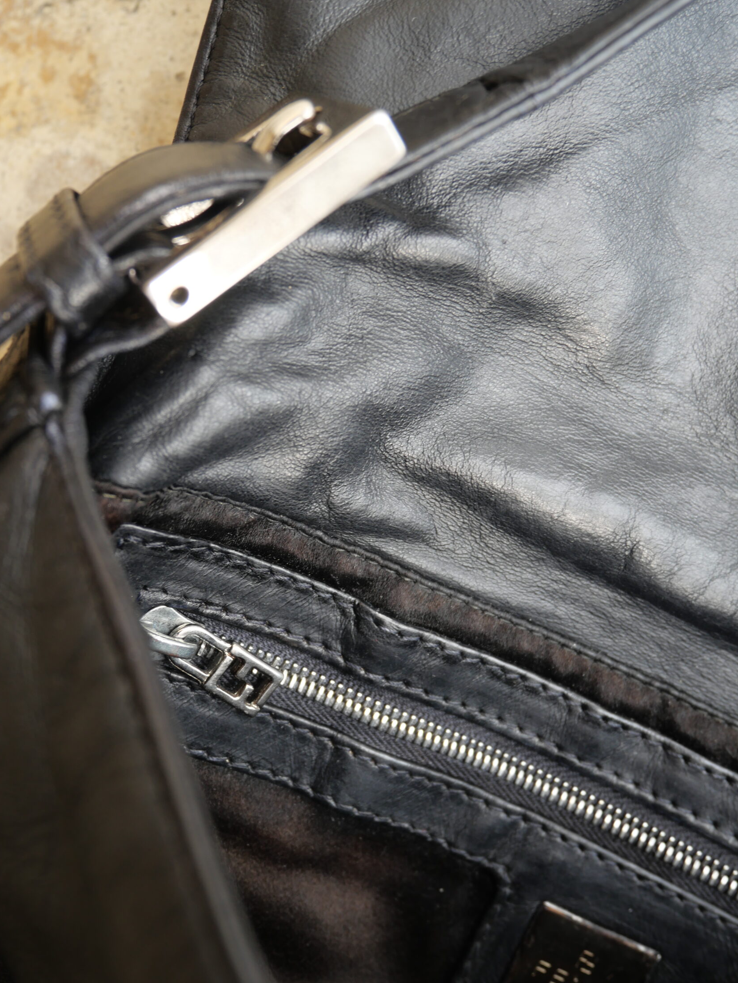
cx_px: 322
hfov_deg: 38.6
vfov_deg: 50.1
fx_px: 1052
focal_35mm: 37
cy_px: 500
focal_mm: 16
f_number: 4
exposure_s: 1/100
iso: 200
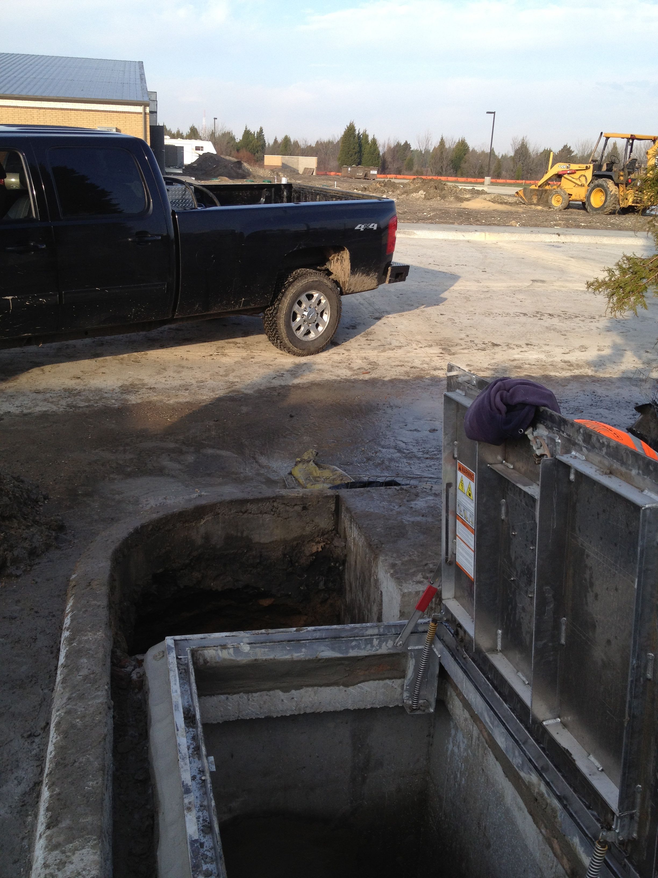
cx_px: 329
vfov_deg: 52.6
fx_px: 887
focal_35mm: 35
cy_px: 439
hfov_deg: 40.7
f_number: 2.4
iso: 64
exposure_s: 1/627
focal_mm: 4.28
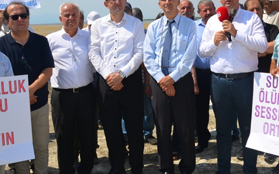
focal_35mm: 47
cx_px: 186
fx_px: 357
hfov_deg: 42.1
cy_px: 56
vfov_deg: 27.2
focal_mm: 18
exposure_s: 1/200
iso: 100
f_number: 11
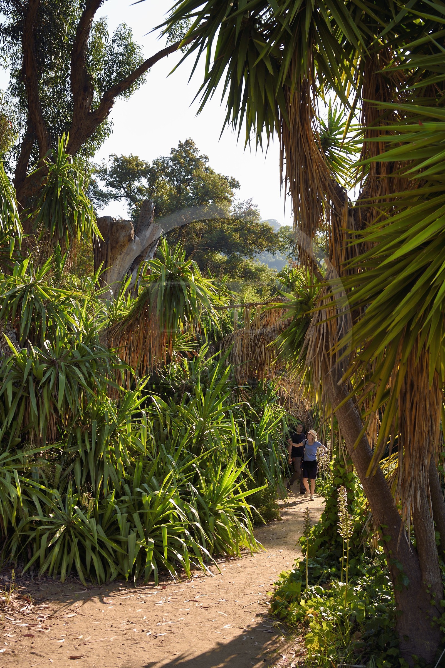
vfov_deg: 48.5
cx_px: 222
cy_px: 334
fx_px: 742
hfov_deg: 33.4
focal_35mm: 40
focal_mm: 40
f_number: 8
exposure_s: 1/160
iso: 200
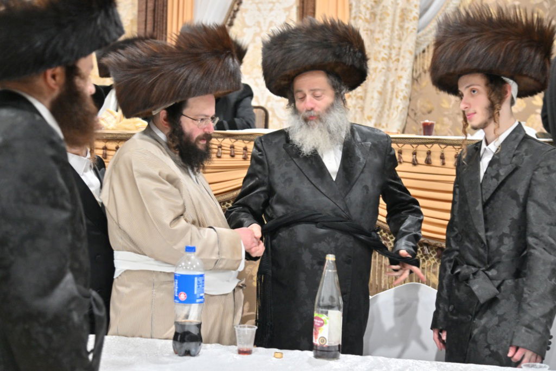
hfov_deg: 34.5
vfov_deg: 23.4
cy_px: 186
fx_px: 896
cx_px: 278
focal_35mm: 58
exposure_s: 1/200
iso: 2000
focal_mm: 58
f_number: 4
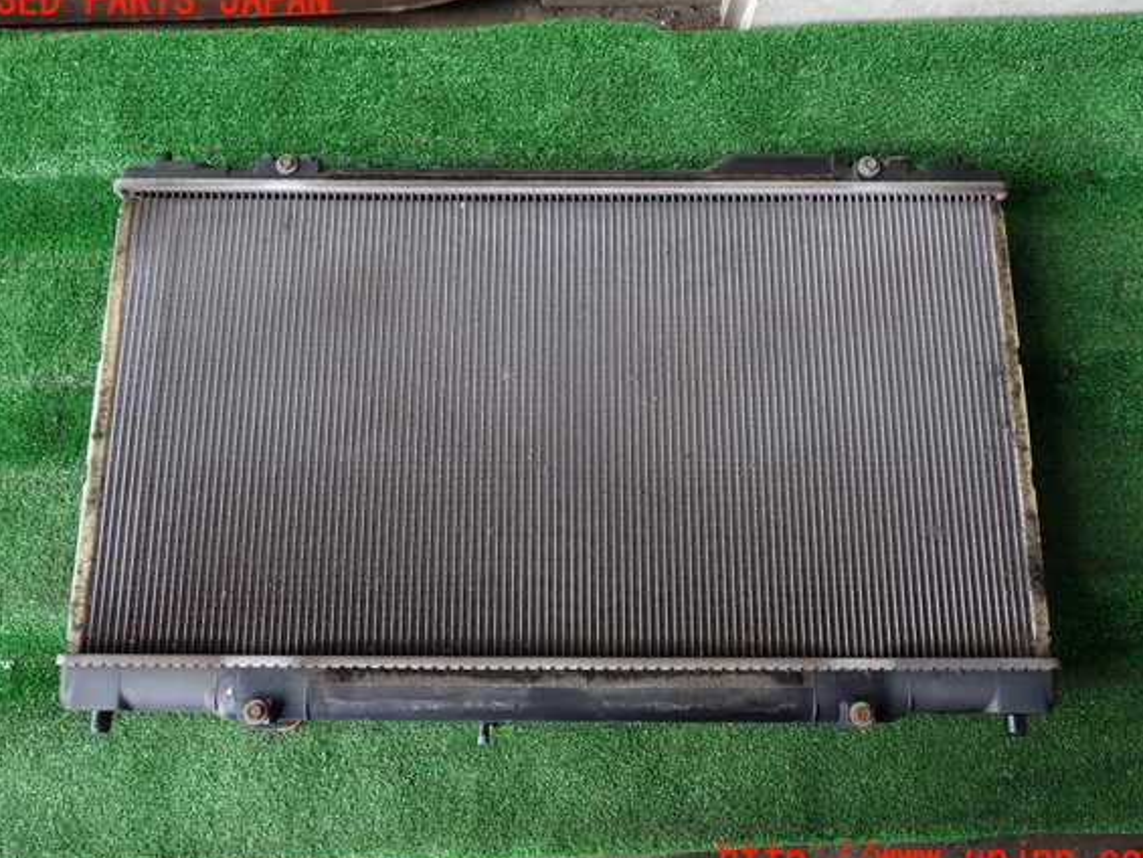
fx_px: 1123
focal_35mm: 34
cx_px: 568
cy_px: 431
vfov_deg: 41.8
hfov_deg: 53.9
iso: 100
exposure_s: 1/100
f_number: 3.2
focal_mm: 5.79
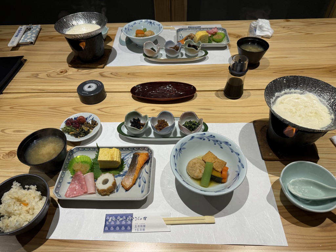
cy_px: 126
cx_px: 168
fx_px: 233
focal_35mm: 24
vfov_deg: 56.8
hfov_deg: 71.6
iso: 125
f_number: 1.78
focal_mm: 6.76
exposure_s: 1/120
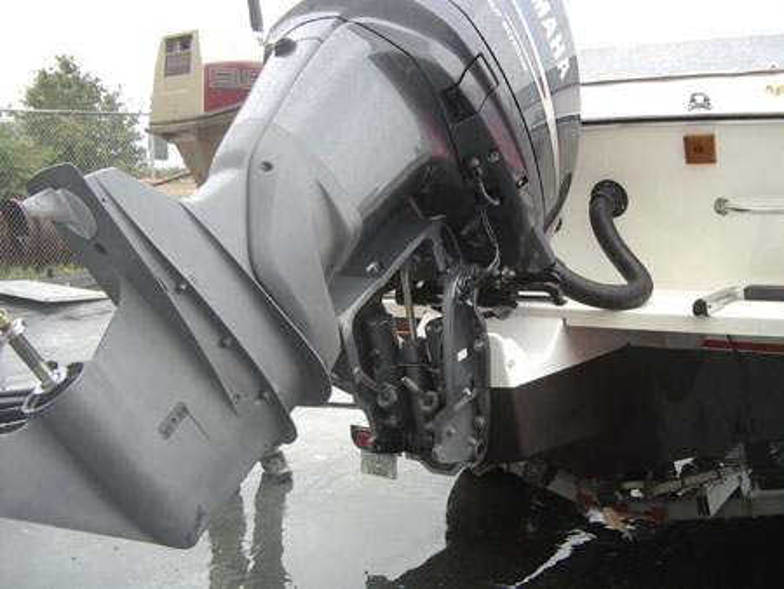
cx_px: 392
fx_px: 861
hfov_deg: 49.0
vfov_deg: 37.8
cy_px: 294
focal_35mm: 38
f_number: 2.6
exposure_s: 1/60
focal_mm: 5.8
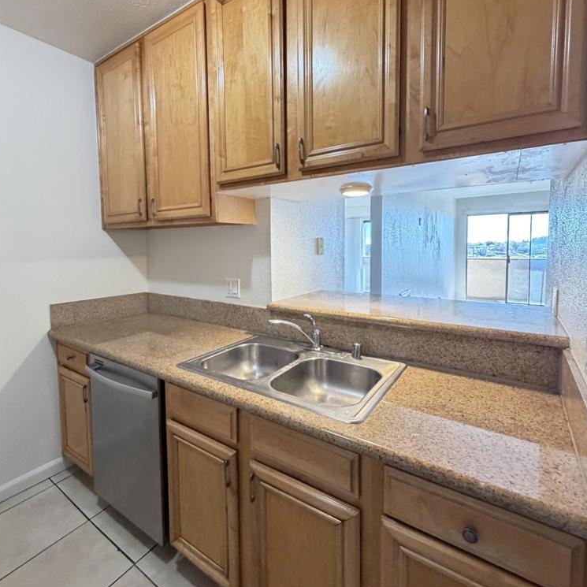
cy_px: 269
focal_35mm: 17
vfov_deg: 83.8
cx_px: 291
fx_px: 326
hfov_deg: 84.0
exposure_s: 1/60
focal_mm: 2.22
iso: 400
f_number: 2.2
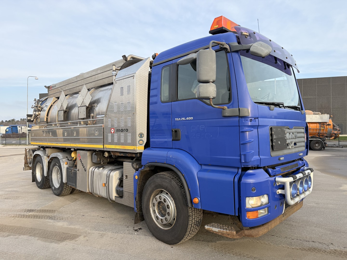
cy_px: 130
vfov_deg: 56.8
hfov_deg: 71.6
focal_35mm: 24
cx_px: 174
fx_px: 241
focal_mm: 6.76
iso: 100
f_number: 1.78
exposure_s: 1/660
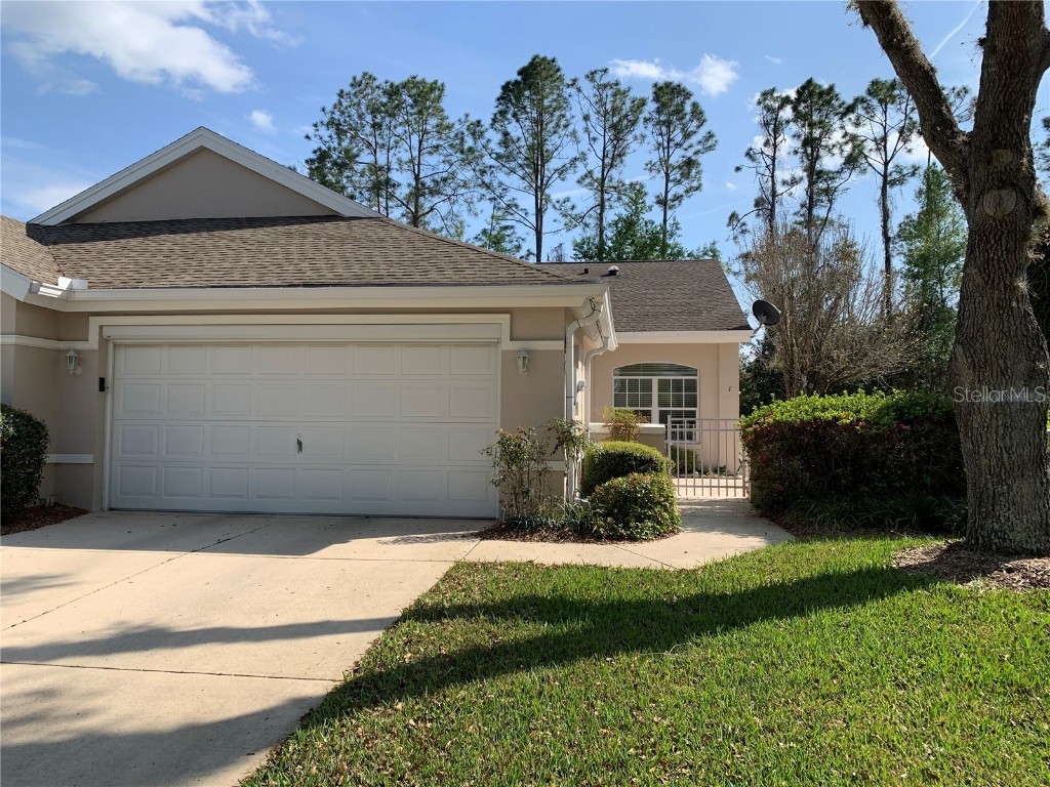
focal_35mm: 26
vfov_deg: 53.1
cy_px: 394
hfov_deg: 67.3
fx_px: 789
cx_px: 525
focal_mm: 4.25
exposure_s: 1/1779
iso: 25
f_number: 1.8
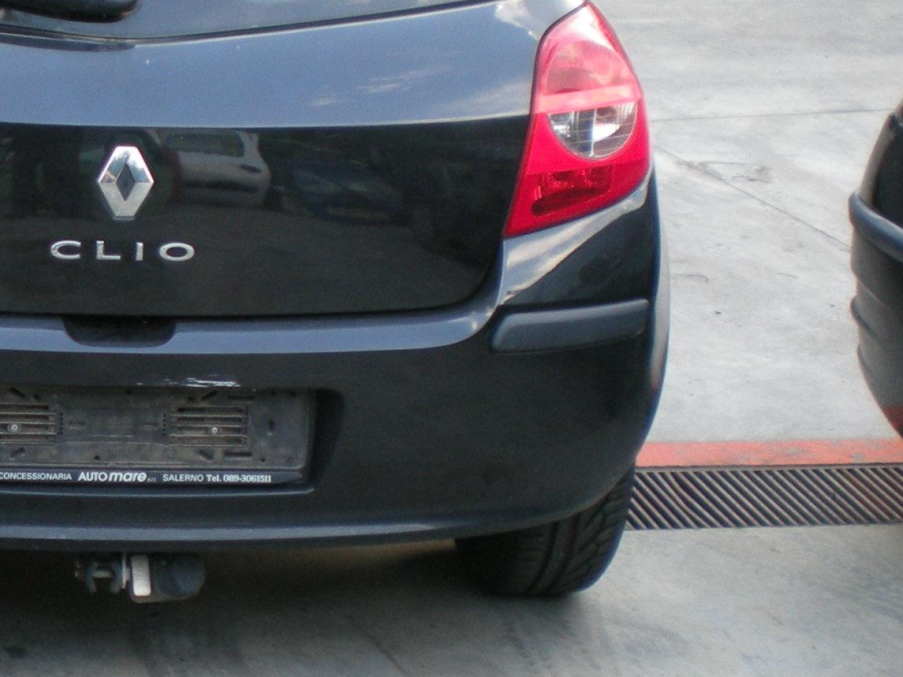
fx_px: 2244
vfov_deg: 17.2
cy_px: 310
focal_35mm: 86
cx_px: 50
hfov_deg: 22.1
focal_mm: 6.3
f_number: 3.1
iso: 100
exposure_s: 1/63.1
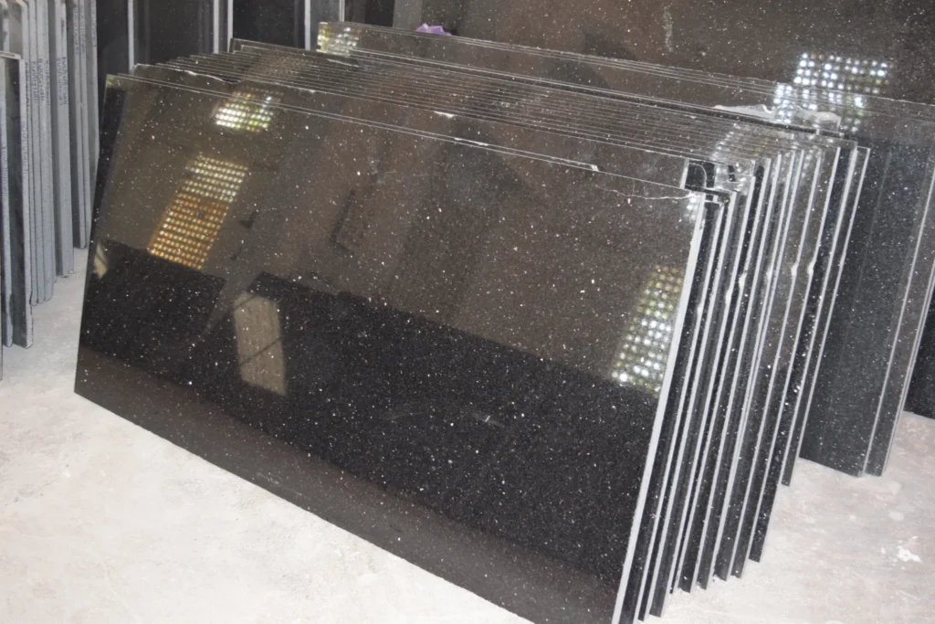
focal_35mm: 39
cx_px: 468
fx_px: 1013
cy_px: 312
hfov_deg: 49.5
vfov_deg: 34.2
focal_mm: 26
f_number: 4
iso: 1400
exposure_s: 1/60
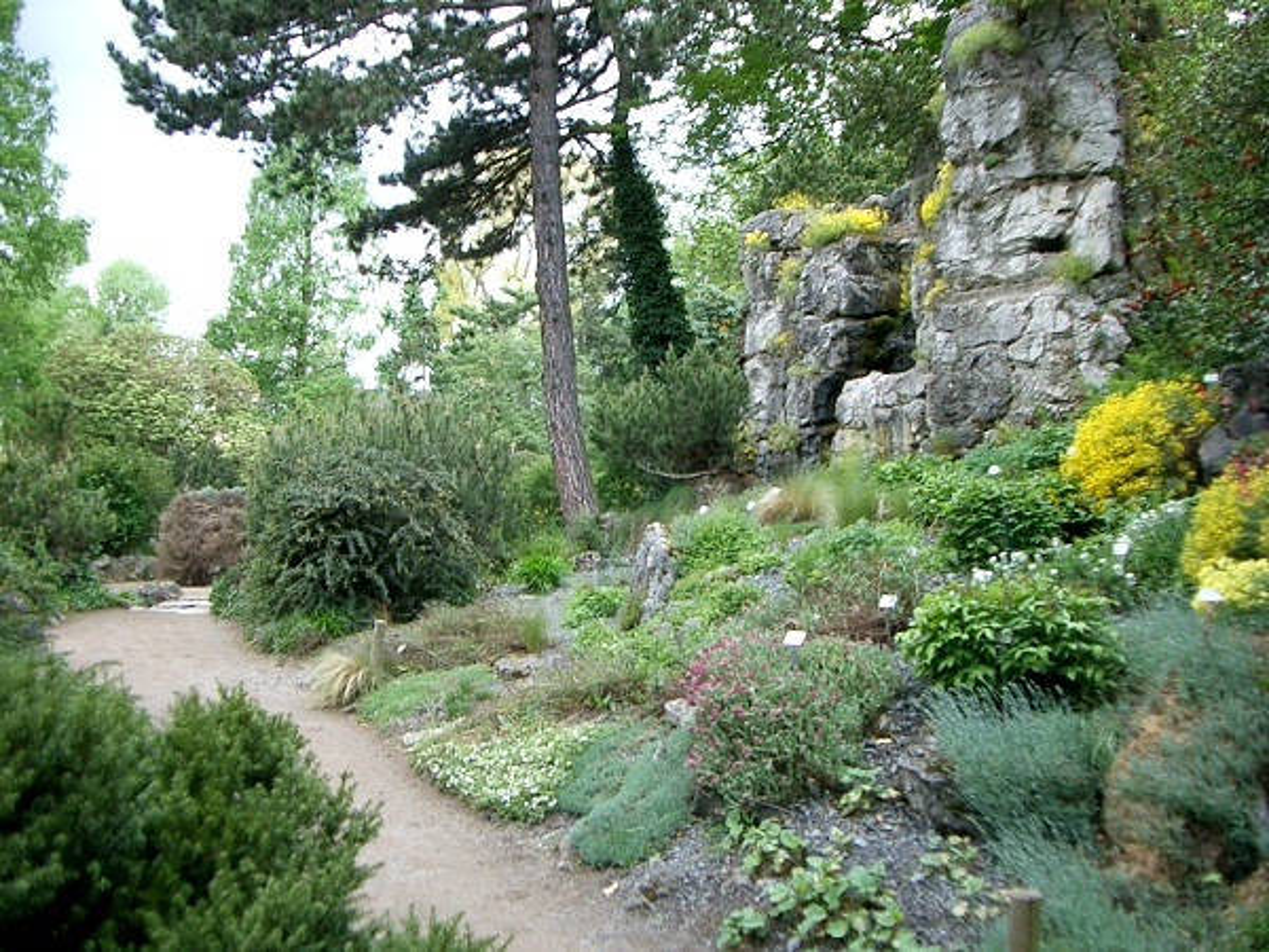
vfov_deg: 40.7
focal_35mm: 35
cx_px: 634
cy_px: 476
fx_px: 1283
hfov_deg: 52.6
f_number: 2.6
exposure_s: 1/50
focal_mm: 5.8
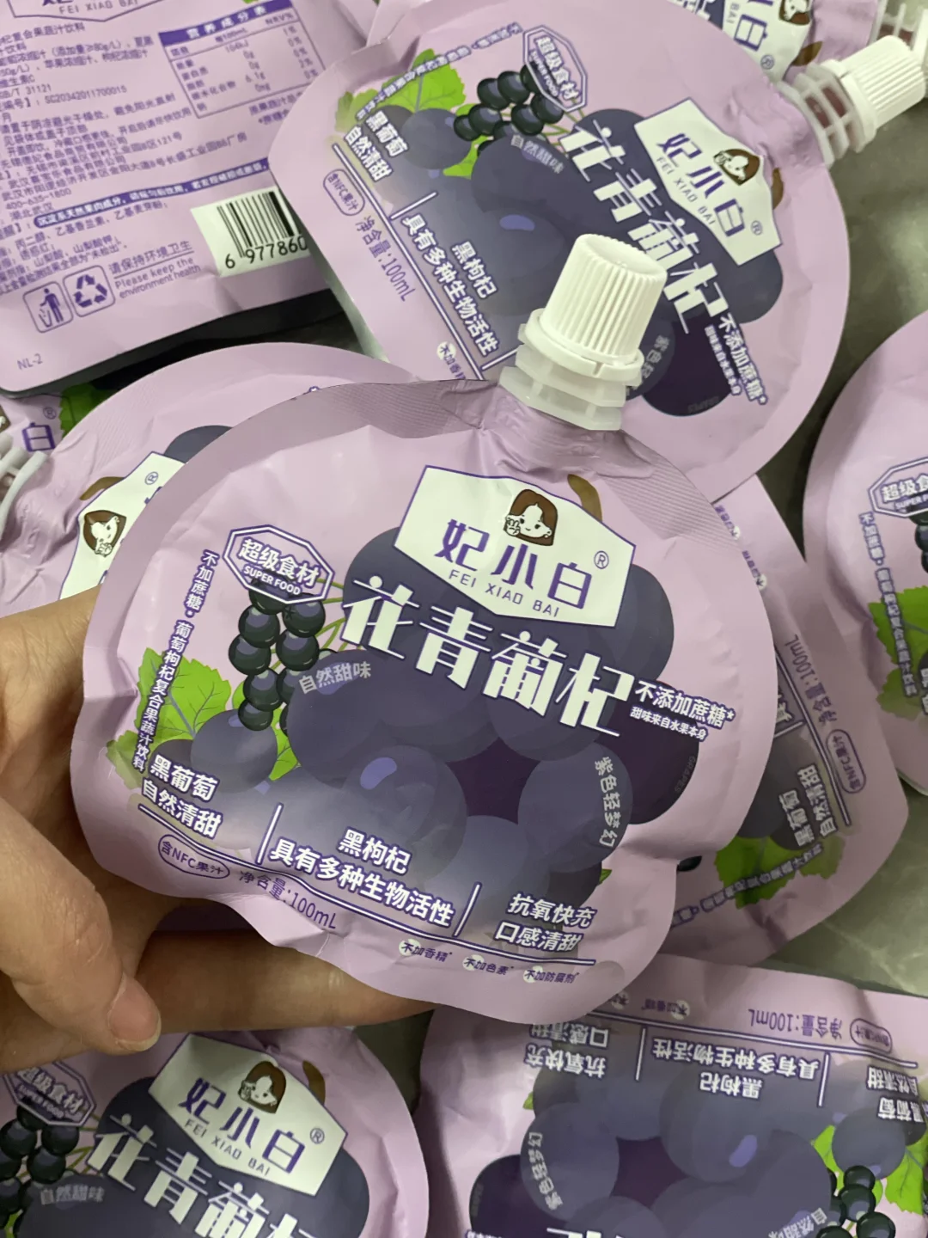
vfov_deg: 36.8
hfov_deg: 28.0
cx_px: 464
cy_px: 619
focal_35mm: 52
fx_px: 1859
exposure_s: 1/40
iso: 250
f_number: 2
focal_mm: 6
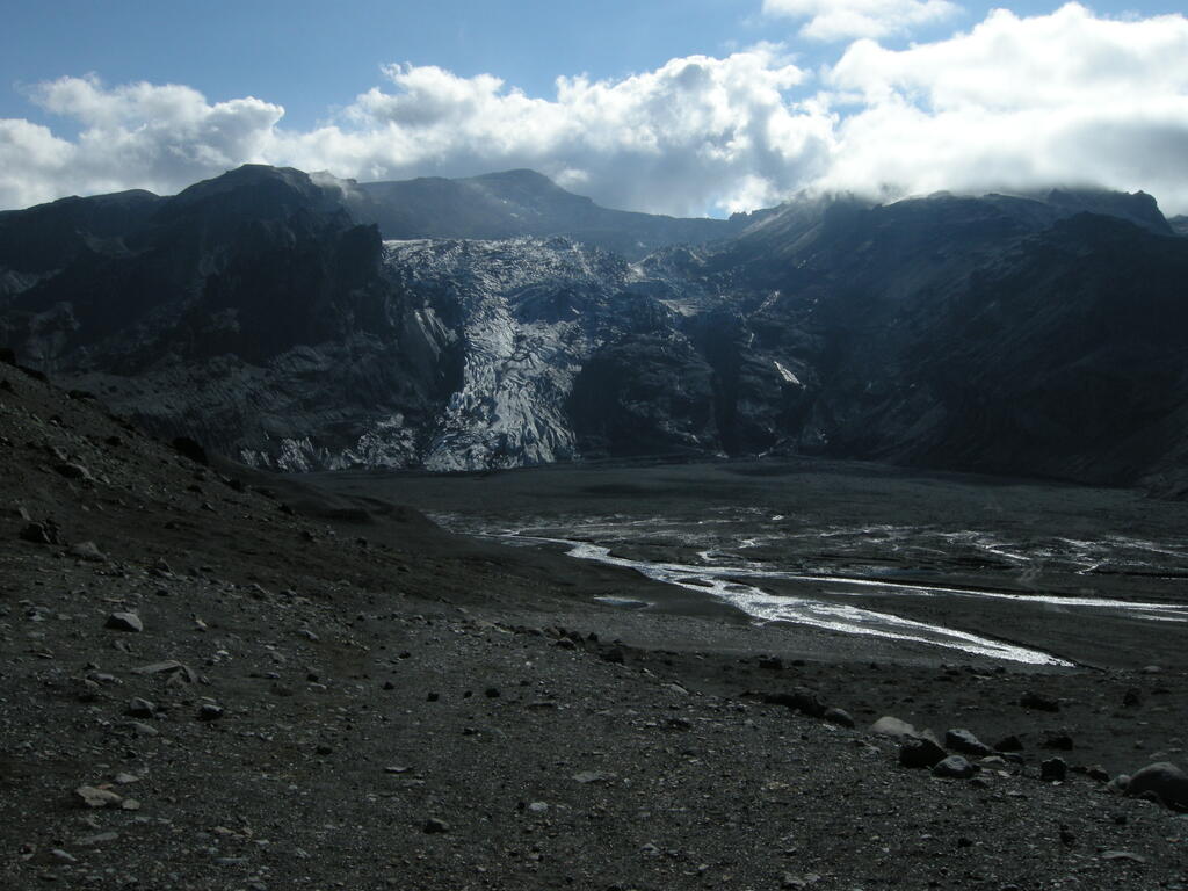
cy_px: 446
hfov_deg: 52.6
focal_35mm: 35
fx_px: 1201
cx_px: 594
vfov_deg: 40.7
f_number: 7.6
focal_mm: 7.5
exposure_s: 1/552
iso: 100
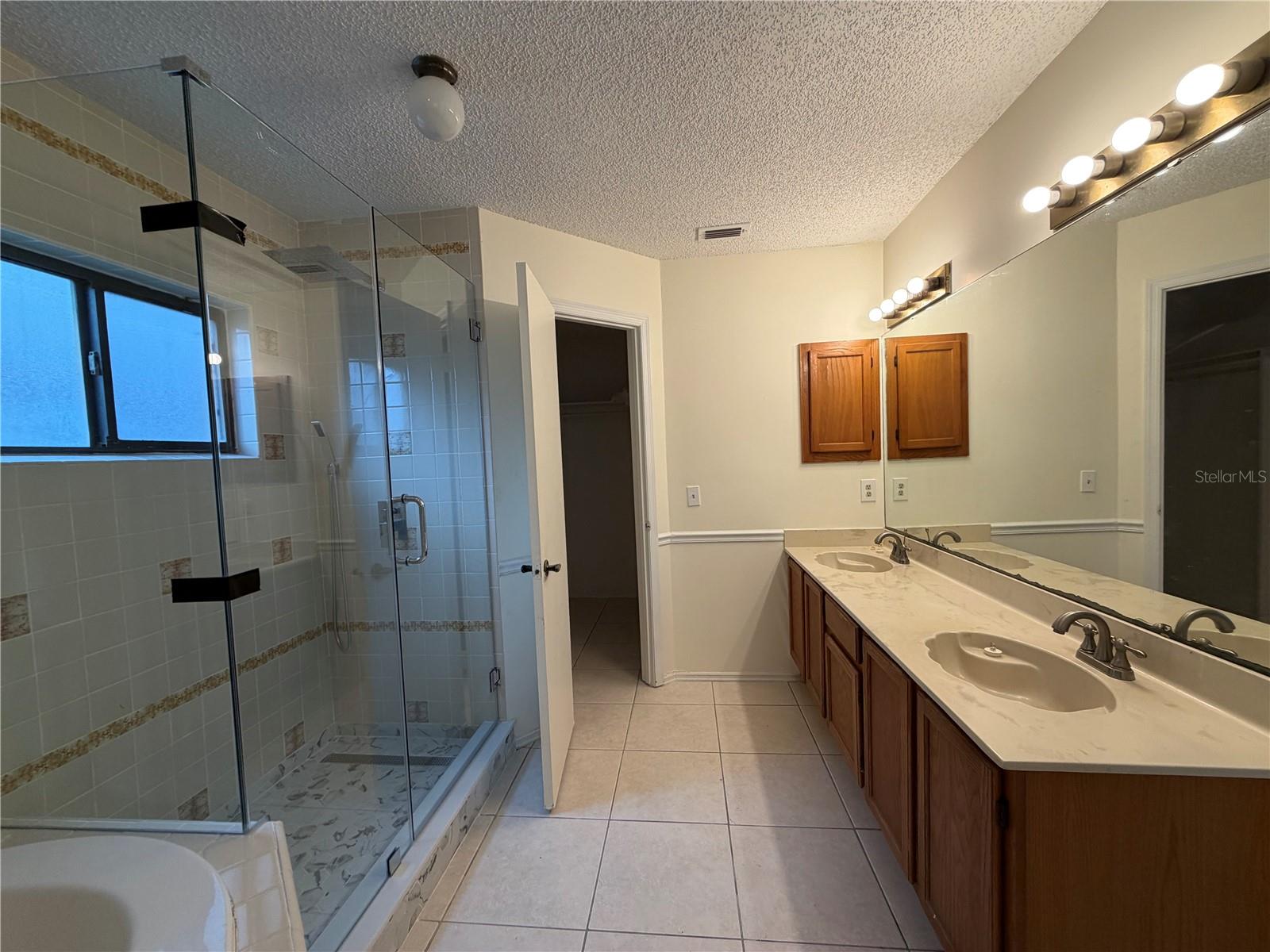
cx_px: 635
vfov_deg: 85.7
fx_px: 514
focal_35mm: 14
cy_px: 476
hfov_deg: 102.1
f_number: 2.2
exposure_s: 1/120
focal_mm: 2.22
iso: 100
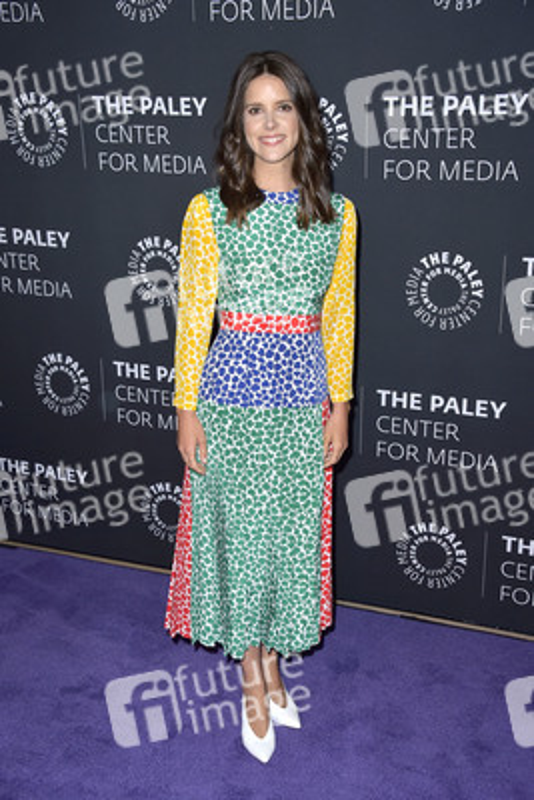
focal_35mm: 44
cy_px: 400
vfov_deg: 44.5
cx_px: 267
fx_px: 978
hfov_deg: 30.5
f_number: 7.1
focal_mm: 44
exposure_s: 1/250
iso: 320
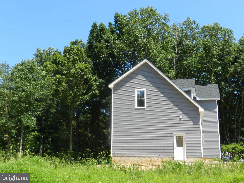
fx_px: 268
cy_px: 92
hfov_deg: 49.0
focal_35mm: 38
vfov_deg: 37.7
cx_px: 122
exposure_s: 1/640
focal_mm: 6.7
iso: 160
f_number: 4
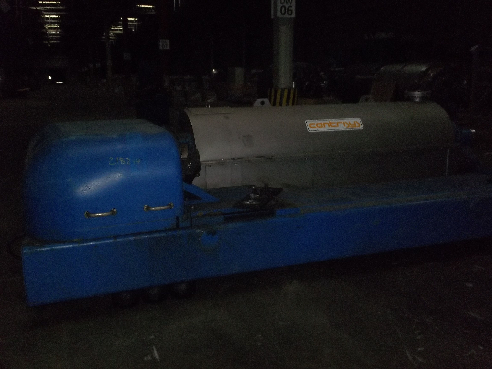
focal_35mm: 38
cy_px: 184
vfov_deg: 37.7
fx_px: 540
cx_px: 246
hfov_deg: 49.0
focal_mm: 6.3
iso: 360
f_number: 4.5
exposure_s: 1/60
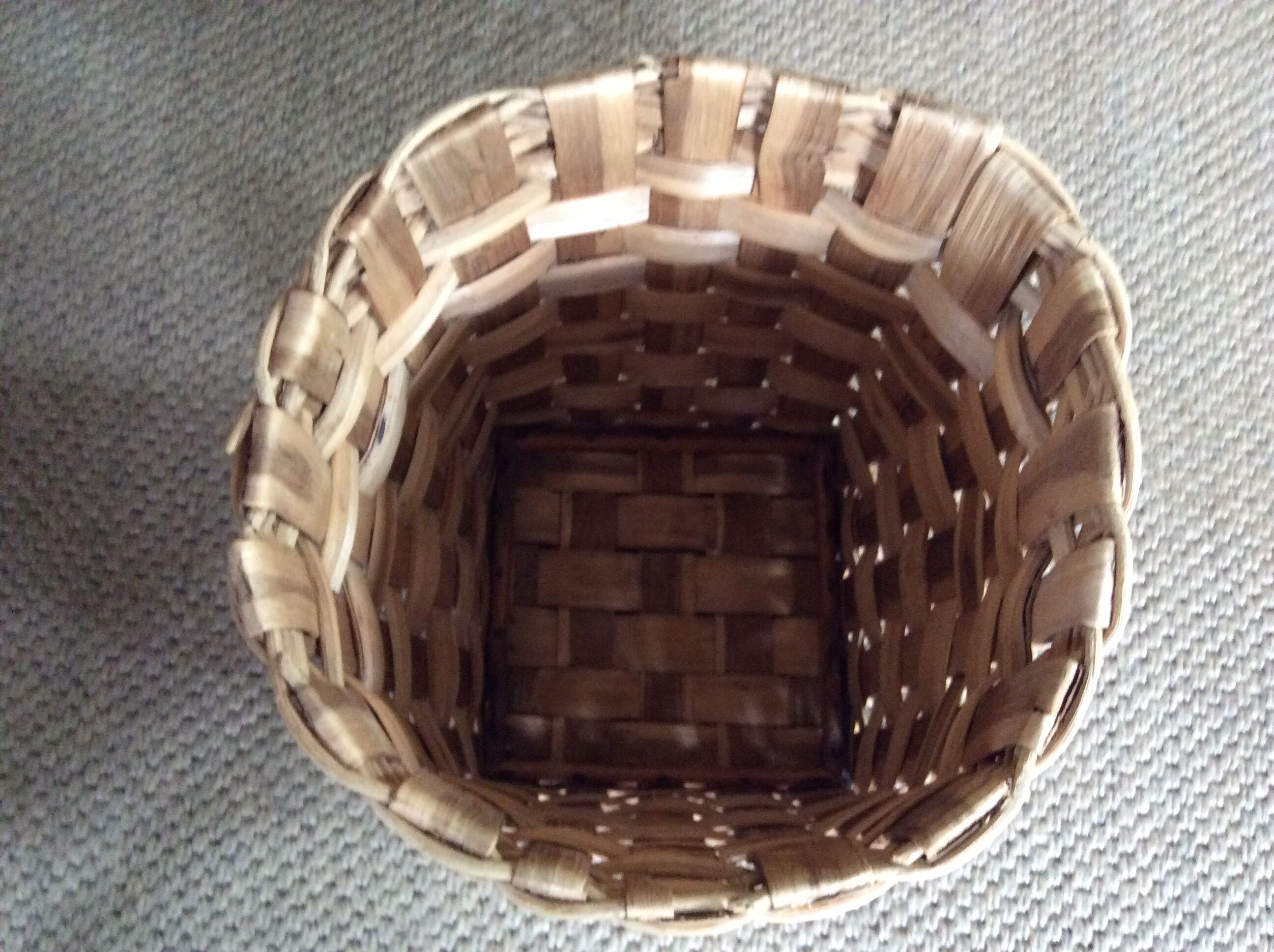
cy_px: 476
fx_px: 1176
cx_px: 637
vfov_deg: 44.1
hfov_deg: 56.9
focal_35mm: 32
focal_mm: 3.3
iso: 250
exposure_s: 1/20
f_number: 2.4
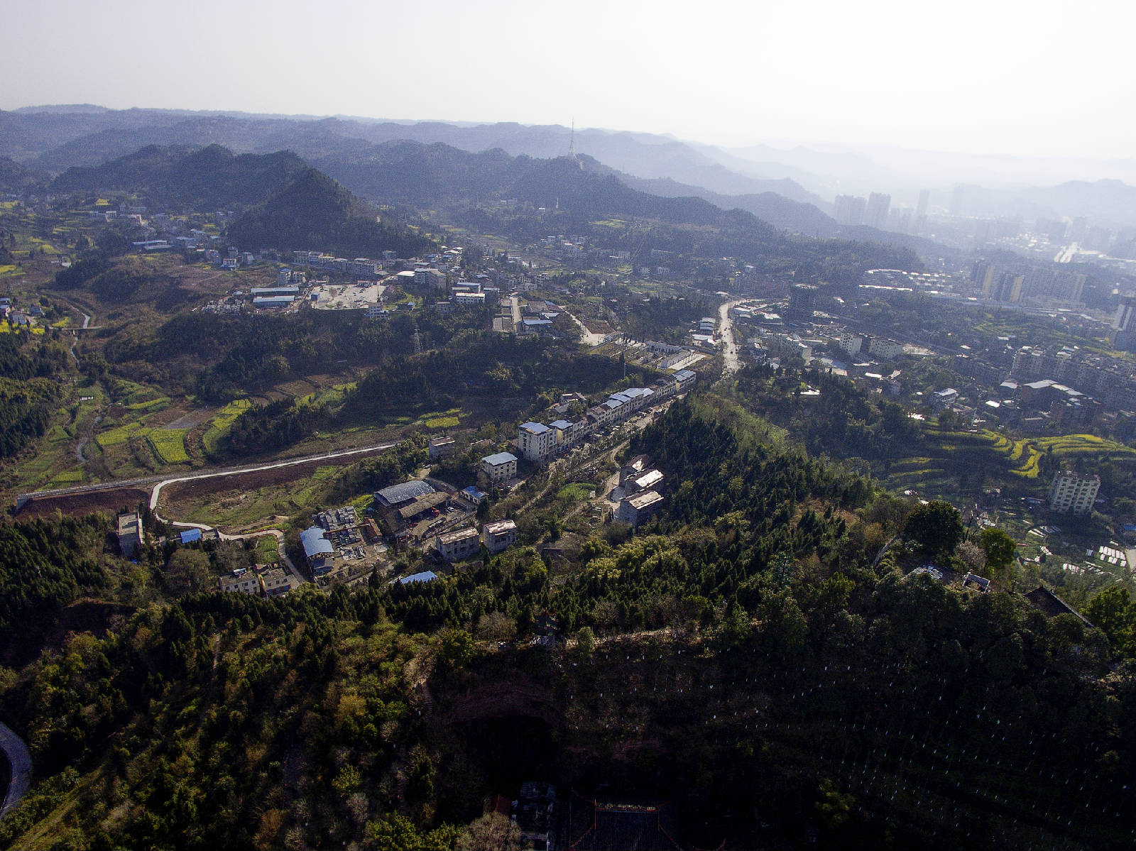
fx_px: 656
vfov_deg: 65.9
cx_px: 568
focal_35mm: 20
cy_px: 426
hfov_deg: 81.8
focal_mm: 3.61
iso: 100
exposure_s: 1/1500
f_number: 2.8
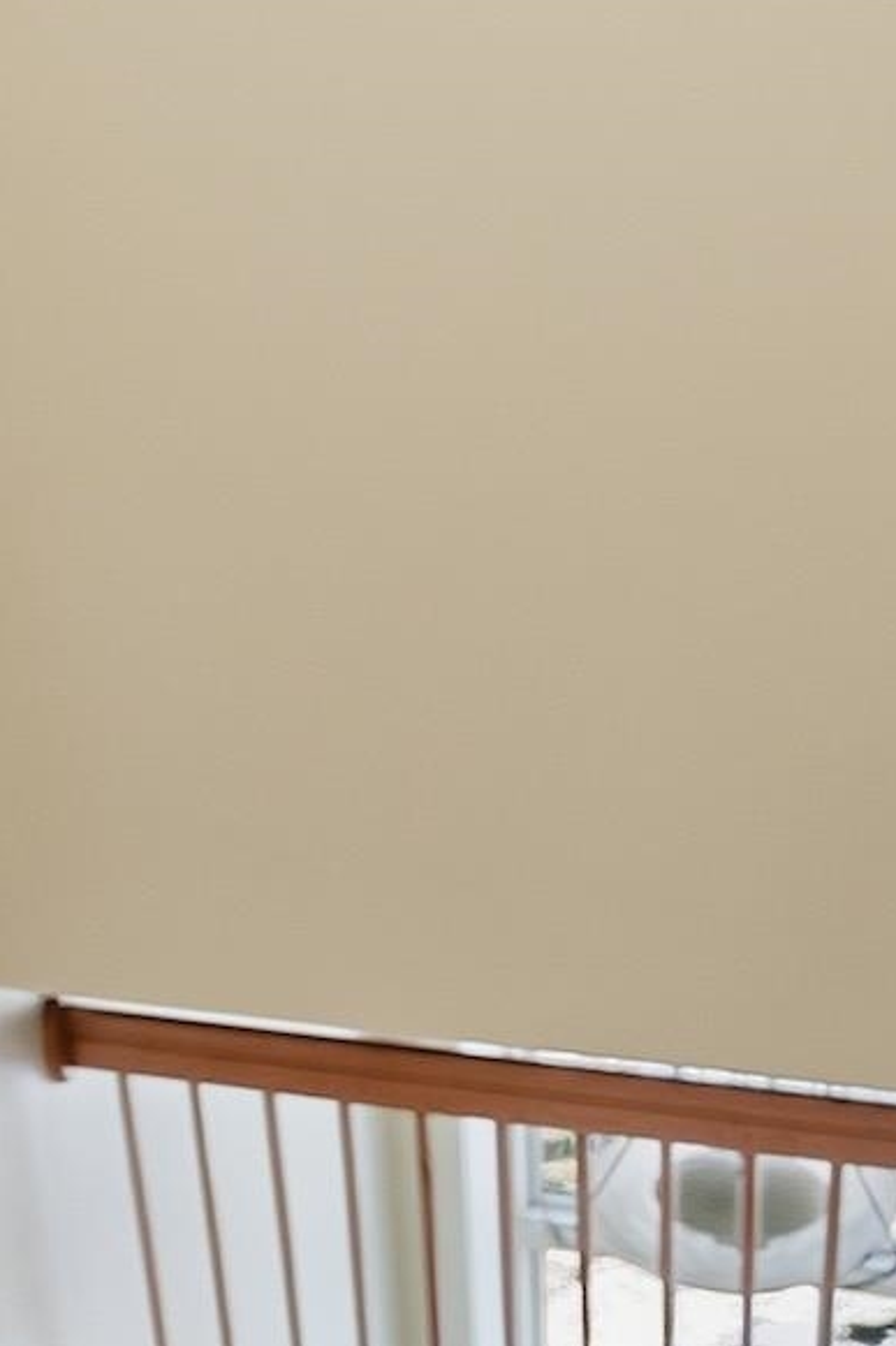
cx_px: 456
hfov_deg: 24.6
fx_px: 2054
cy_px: 1234
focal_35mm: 55
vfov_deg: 34.1
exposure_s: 1/4000
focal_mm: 16
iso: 400
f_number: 4
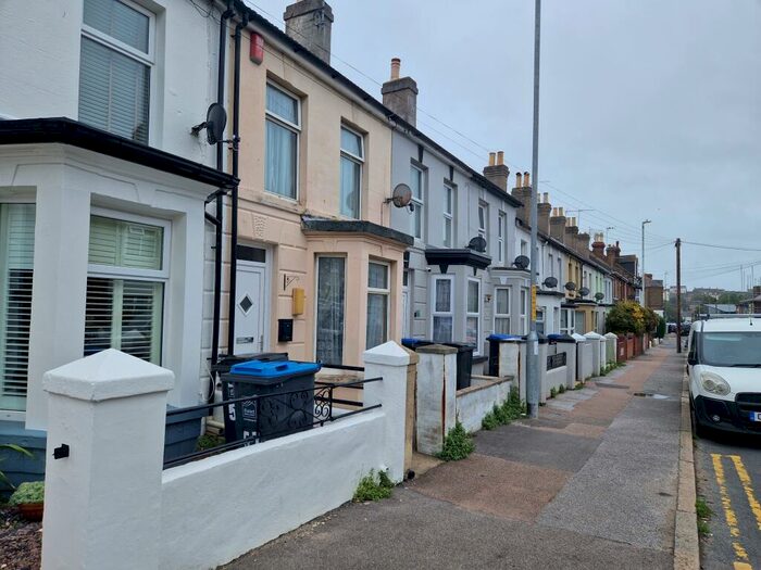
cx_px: 380
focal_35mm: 23
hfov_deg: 73.9
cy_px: 285
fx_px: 506
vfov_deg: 58.9
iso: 50
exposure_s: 1/1264
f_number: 1.8
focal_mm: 5.4
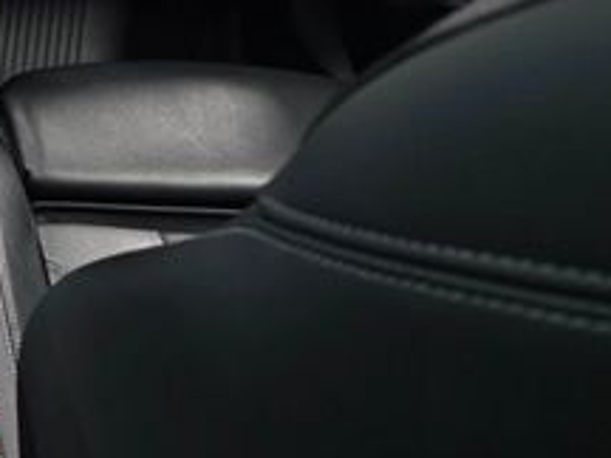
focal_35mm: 68
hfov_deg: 23.6
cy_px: -212
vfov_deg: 19.2
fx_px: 1200
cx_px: -269
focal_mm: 6.3
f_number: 1.7
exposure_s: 1/61
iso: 160
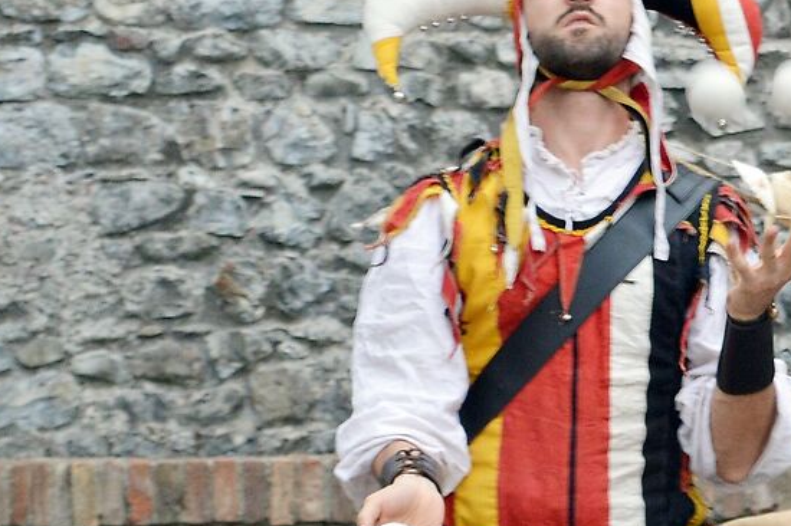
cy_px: 540
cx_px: 1384
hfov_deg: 6.4
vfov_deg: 4.4
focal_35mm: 314
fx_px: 6895
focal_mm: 48
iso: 320
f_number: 5.3
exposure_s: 1/160
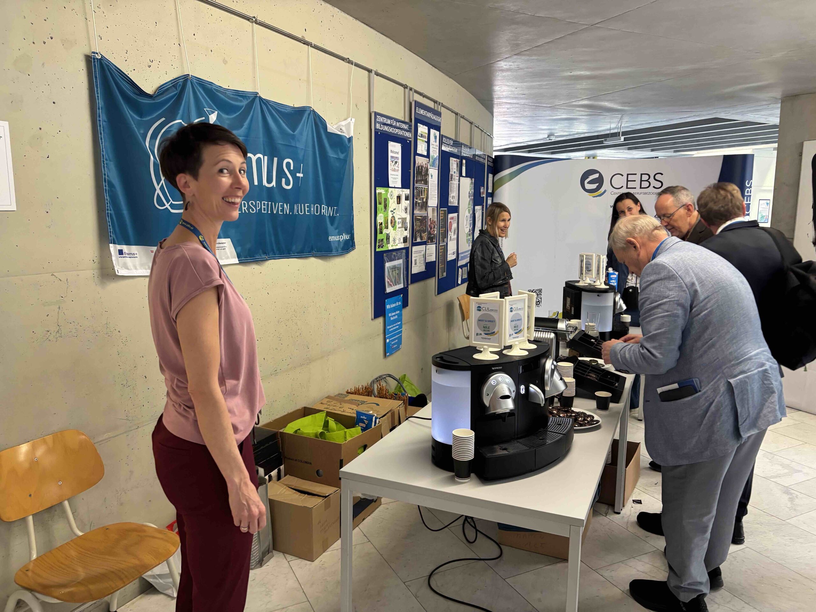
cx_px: 408
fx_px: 613
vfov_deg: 53.1
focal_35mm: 26
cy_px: 306
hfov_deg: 67.3
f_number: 1.6
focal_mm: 5.96
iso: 200
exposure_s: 1/50
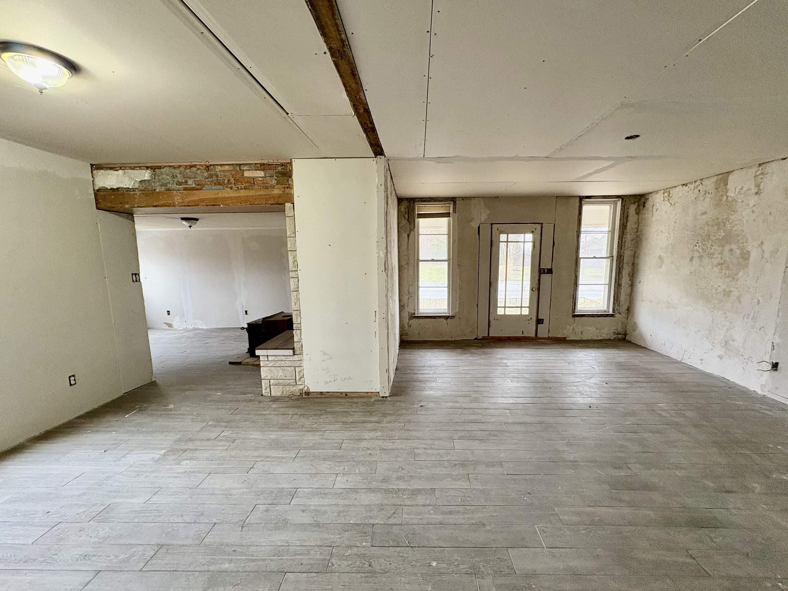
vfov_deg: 81.7
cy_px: 305
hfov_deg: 98.1
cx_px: 410
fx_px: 341
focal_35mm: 15
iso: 320
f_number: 2.2
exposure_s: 1/60
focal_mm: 2.22
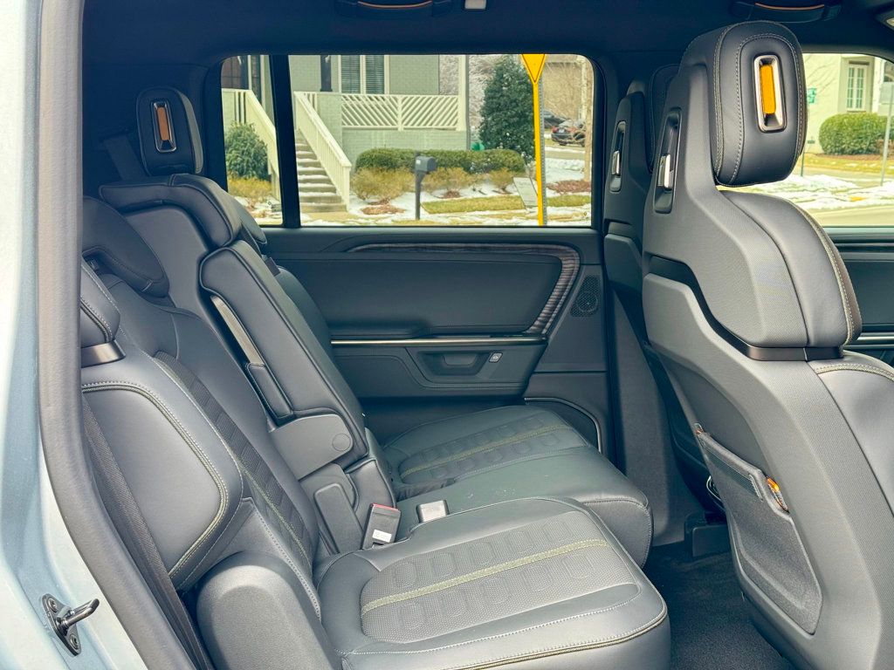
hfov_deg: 39.7
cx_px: 447
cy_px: 335
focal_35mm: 48
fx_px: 1240
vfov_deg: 30.3
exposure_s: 1/173
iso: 64
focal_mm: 6.76
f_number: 1.78
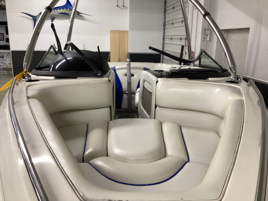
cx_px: 134
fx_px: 240
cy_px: 100
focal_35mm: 31
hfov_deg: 58.4
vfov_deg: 45.4
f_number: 2.4
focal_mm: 3.3
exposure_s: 1/60
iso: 200
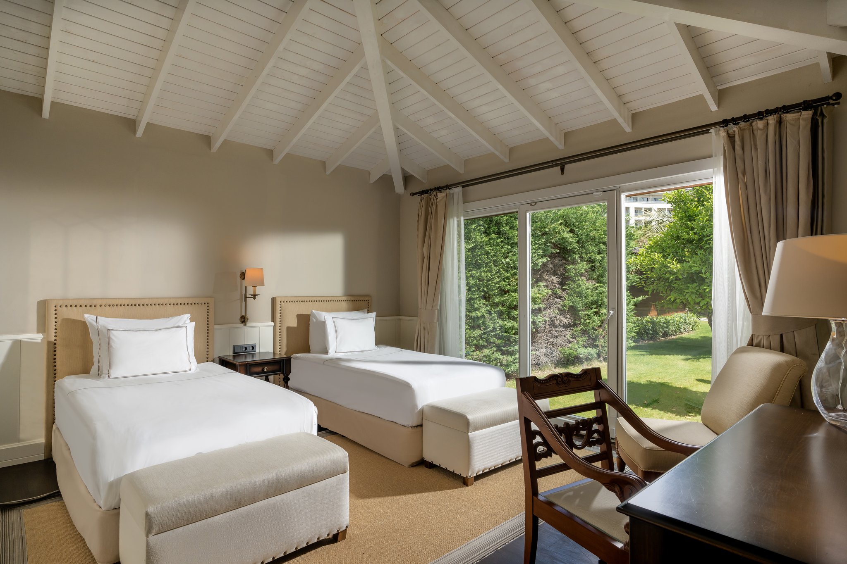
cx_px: 424
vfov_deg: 64.5
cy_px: 282
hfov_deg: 86.9
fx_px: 447
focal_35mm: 19
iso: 400
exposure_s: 1/250
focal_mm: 19
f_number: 8
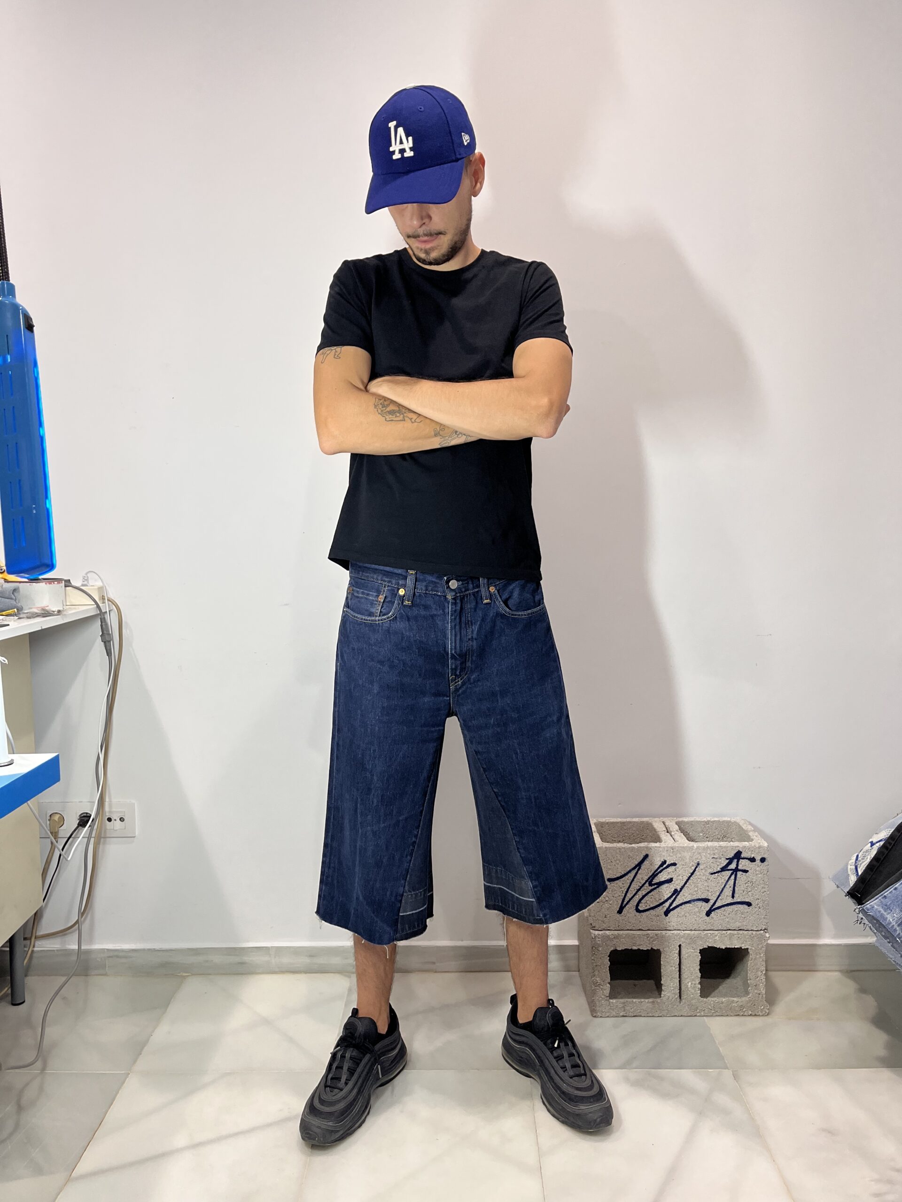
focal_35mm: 26
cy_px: 601
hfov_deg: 53.1
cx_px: 451
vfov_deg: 67.3
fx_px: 903
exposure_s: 1/100
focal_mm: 5.1
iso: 100
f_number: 1.6
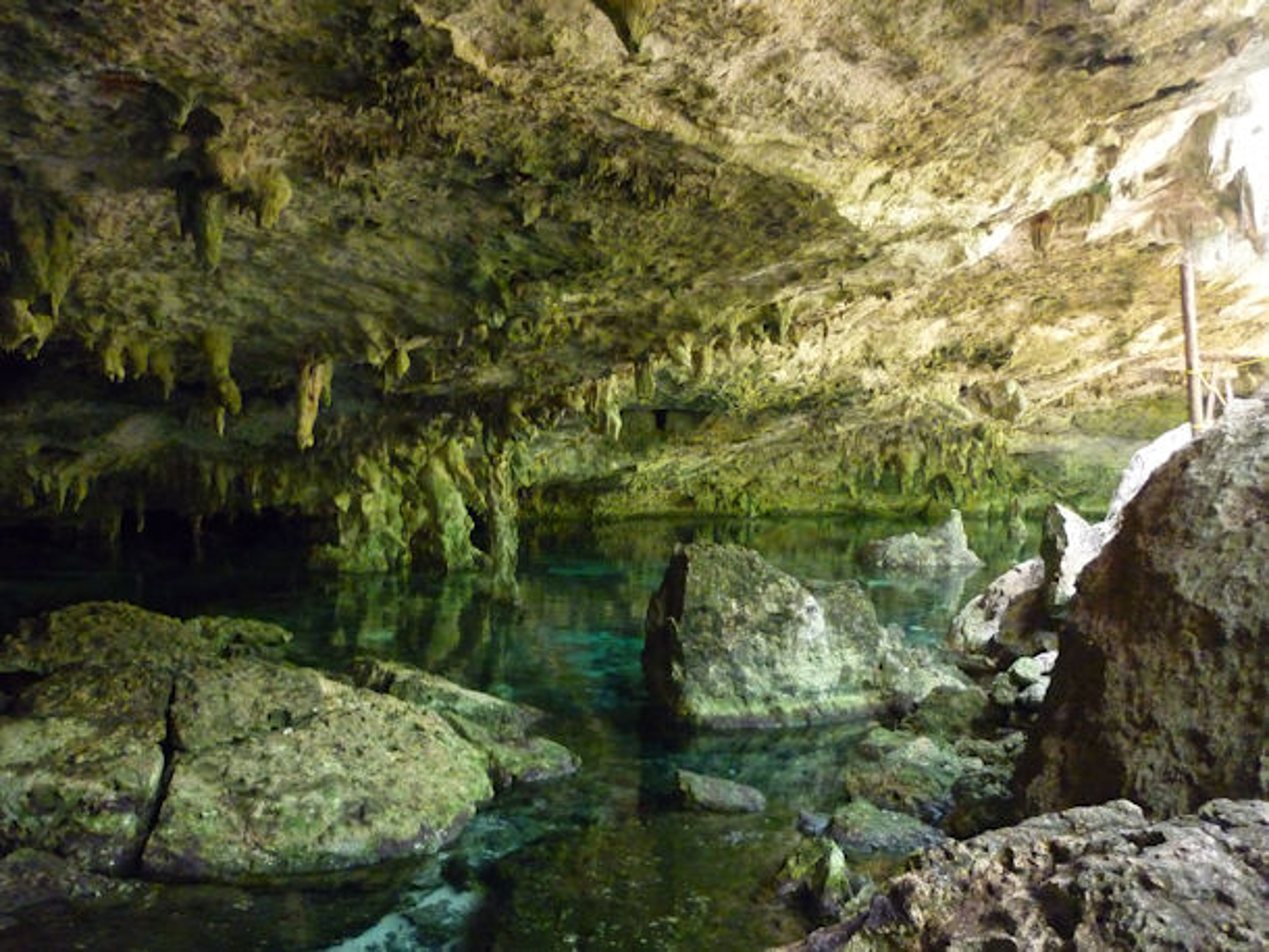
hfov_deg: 55.3
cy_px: 476
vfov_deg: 43.0
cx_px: 634
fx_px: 1210
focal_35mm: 33
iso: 800
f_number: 2.8
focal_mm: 5.5
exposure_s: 1/13
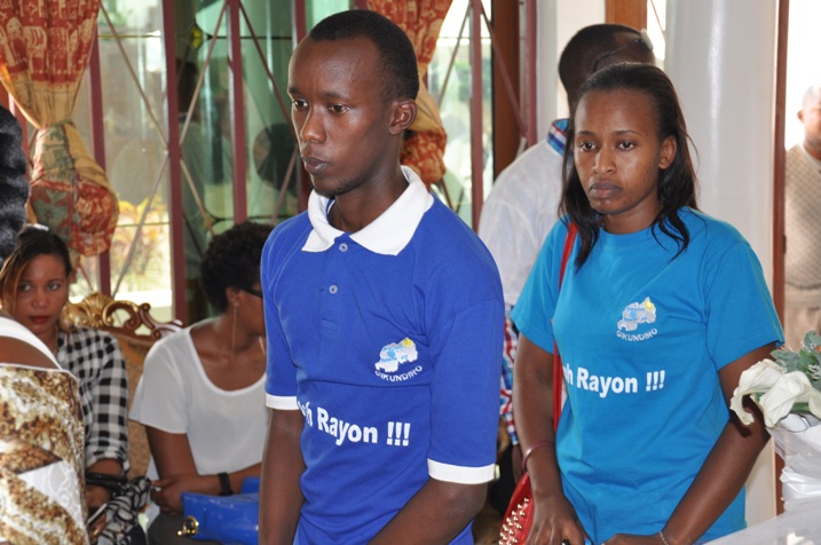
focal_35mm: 72
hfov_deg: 28.1
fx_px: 1640
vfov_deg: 18.9
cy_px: 272
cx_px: 410
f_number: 4.8
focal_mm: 48
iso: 500
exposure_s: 1/60
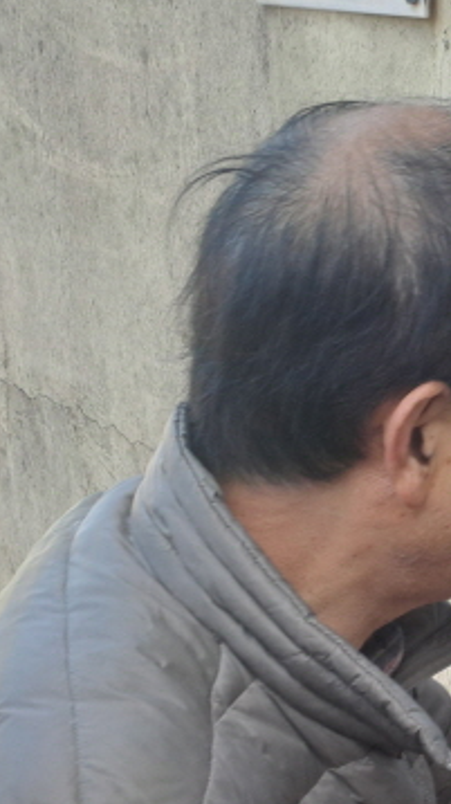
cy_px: 654
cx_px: 770
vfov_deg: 26.6
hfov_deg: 14.0
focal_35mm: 78
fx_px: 1661
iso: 40
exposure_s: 1/100
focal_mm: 4.65
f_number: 1.8
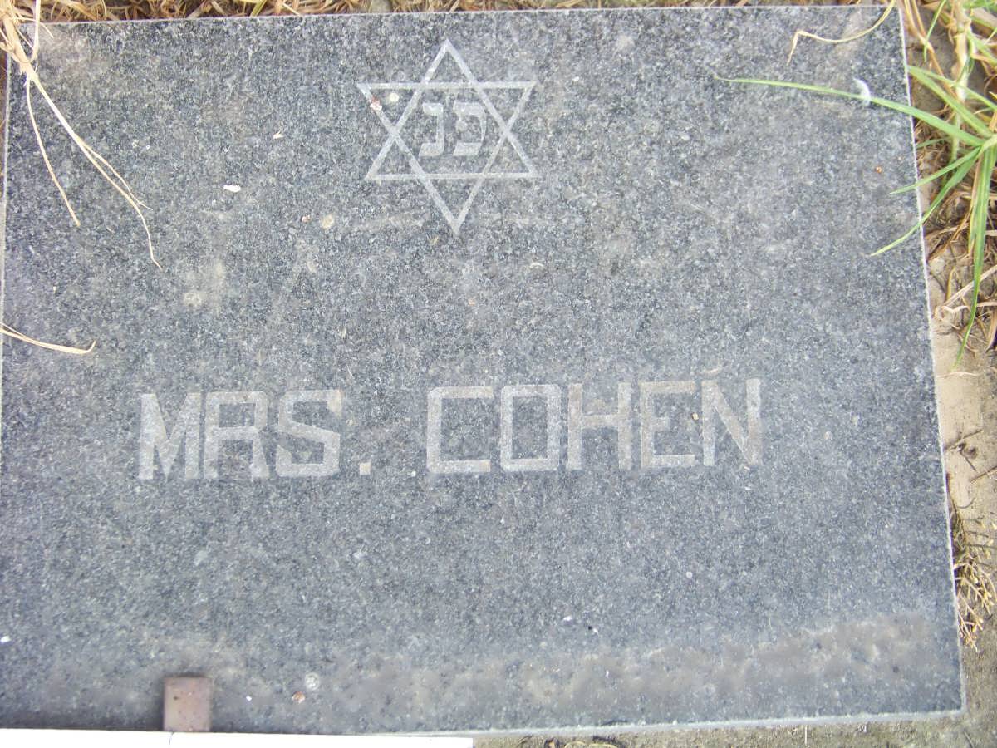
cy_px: 374
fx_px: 1786
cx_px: 498
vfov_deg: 23.7
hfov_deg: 31.2
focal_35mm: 62
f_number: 3.2
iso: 64
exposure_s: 1/60
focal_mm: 10.5
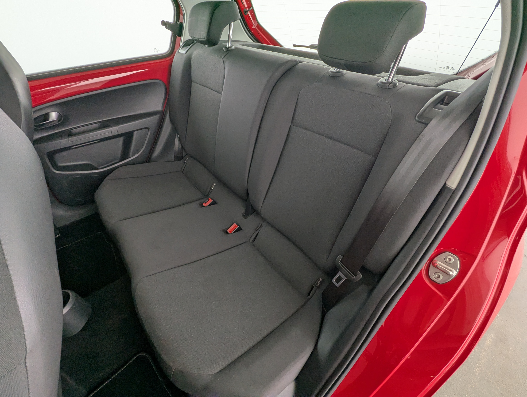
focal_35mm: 16
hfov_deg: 94.4
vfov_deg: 78.2
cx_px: 264
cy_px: 198
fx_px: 244
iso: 59
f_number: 2.2
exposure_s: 1/73.4
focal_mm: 2.35
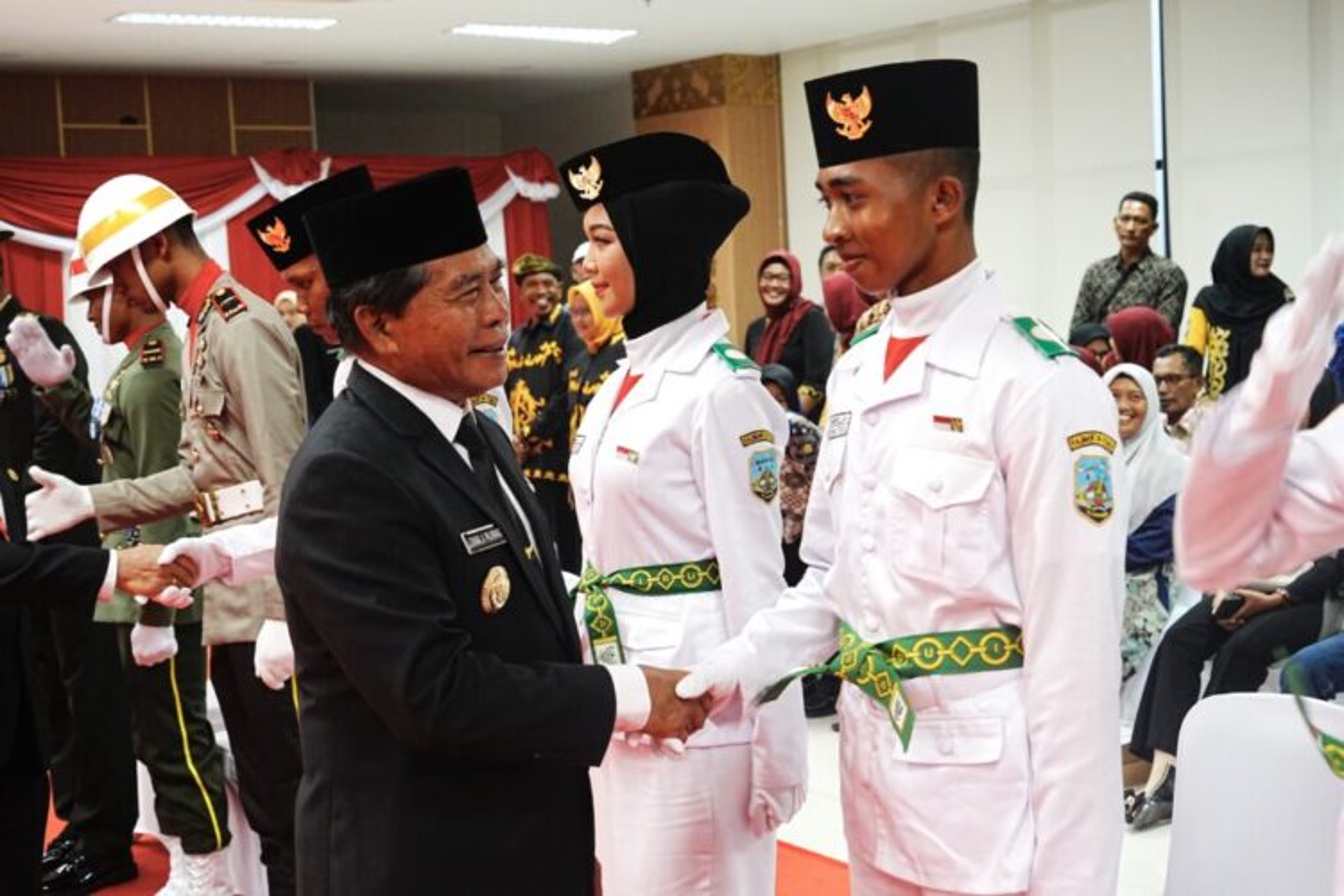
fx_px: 1829
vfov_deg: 27.5
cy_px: 448
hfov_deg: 40.3
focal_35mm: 49
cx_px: 672
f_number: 6.3
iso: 4000
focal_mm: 49
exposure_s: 1/160
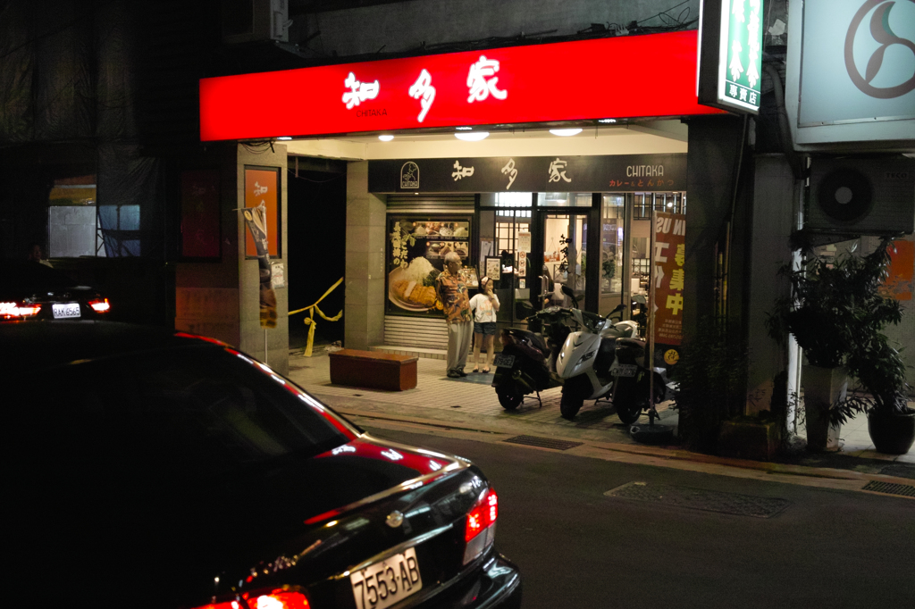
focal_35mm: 41
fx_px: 1042
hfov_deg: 47.4
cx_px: 458
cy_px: 304
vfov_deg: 32.6
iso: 800
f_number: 2.8
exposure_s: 1/20
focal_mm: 24.2
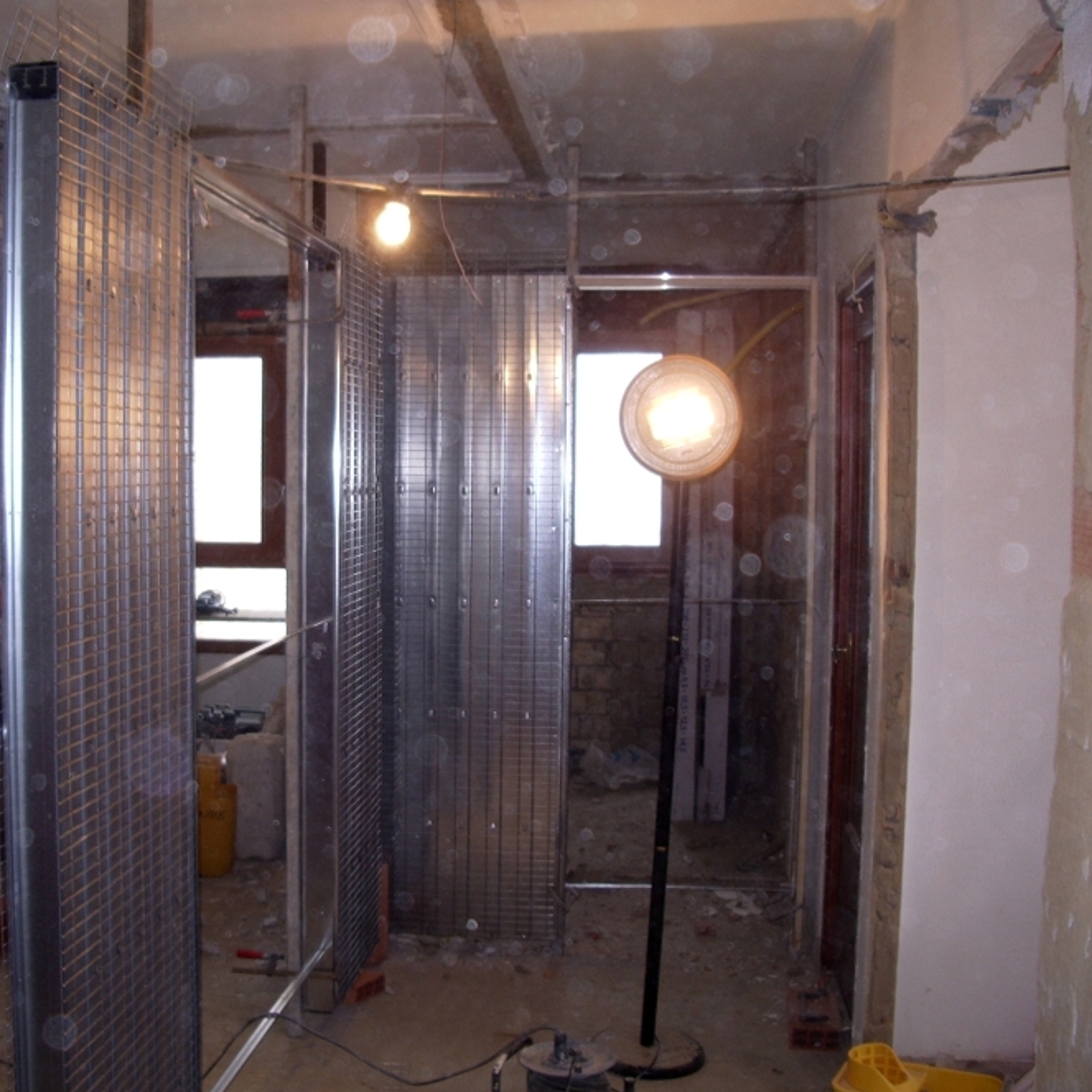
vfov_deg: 40.0
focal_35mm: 42
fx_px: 1499
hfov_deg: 40.0
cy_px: 543
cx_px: 474
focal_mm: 5.8
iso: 50
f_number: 2.6
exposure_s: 1/40
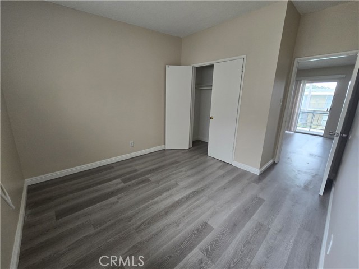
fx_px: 135
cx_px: 180
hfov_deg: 106.2
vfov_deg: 89.9
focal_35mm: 13
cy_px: 134
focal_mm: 2.2
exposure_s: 1/60
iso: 200
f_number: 2.2
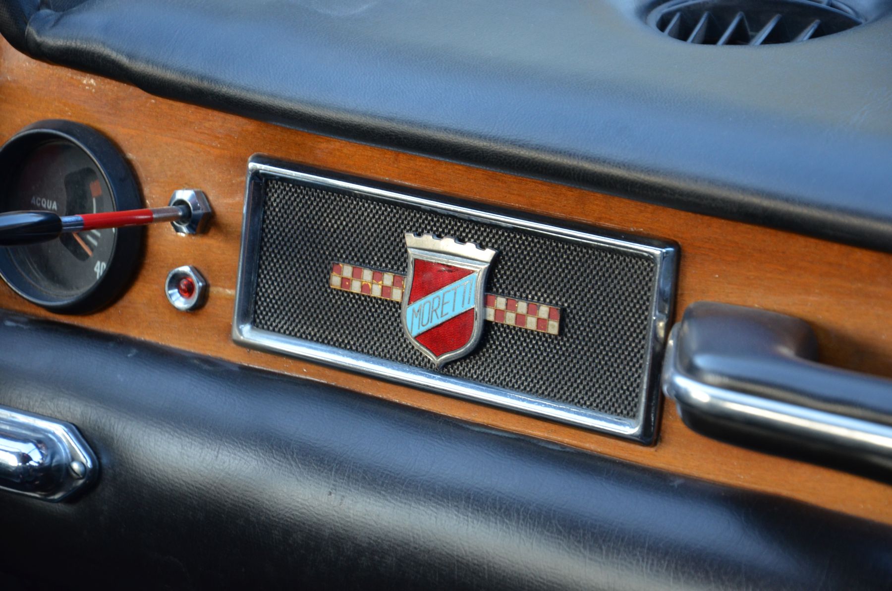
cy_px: 296
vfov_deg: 8.7
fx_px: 3894
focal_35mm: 158
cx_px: 446
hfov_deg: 13.1
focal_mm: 105
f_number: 5.6
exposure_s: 1/60
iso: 800
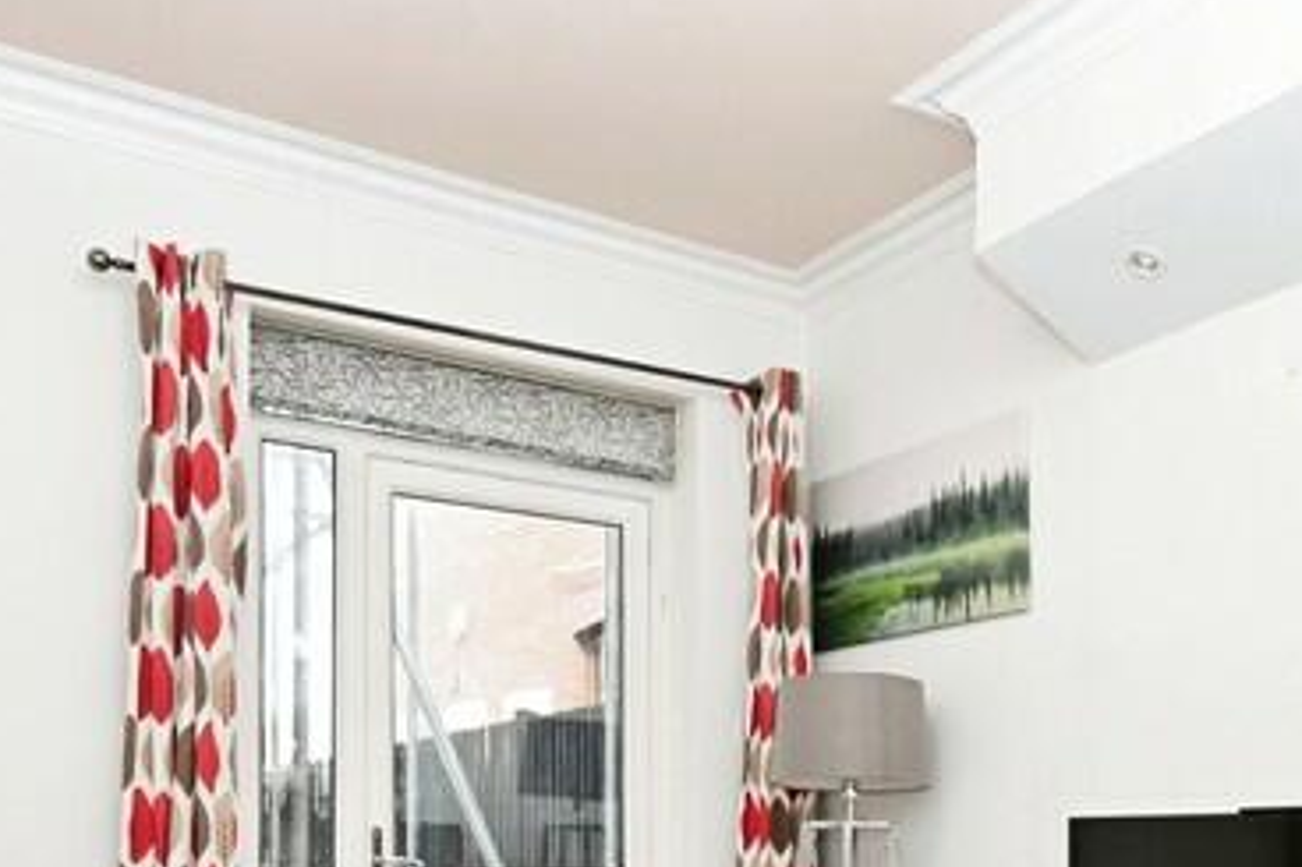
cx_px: 771
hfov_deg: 49.3
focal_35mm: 39
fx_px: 1410
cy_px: 840
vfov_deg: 31.9
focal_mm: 14
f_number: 4
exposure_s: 1/60
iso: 360
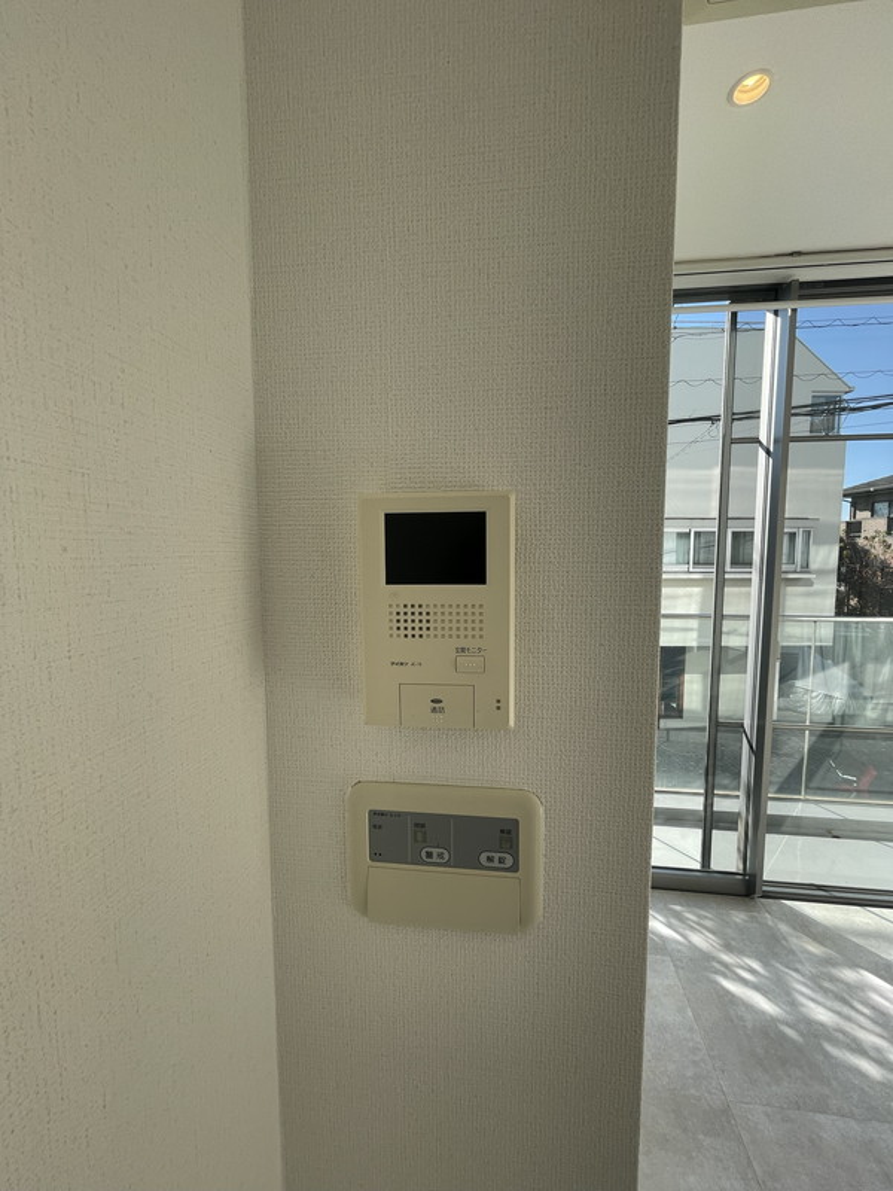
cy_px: 596
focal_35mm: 14
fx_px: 482
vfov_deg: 102.1
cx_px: 446
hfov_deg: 85.7
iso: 25
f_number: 2.4
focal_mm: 1.55
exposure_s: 1/246
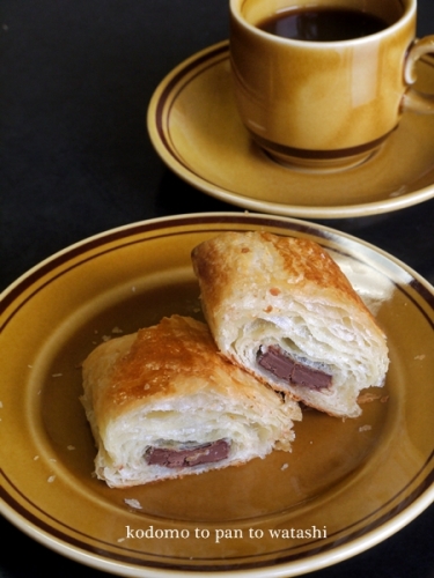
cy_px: 289
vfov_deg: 23.3
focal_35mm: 84
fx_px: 1404
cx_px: 217
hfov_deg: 17.6
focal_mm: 42
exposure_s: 1/13
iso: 400
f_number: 11
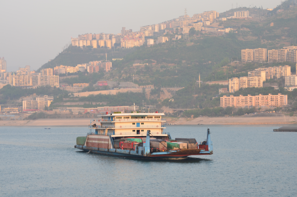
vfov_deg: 12.6
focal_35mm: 108
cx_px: 148
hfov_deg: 19.0
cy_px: 98
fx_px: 889
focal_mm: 72
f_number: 10
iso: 280
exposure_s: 1/60
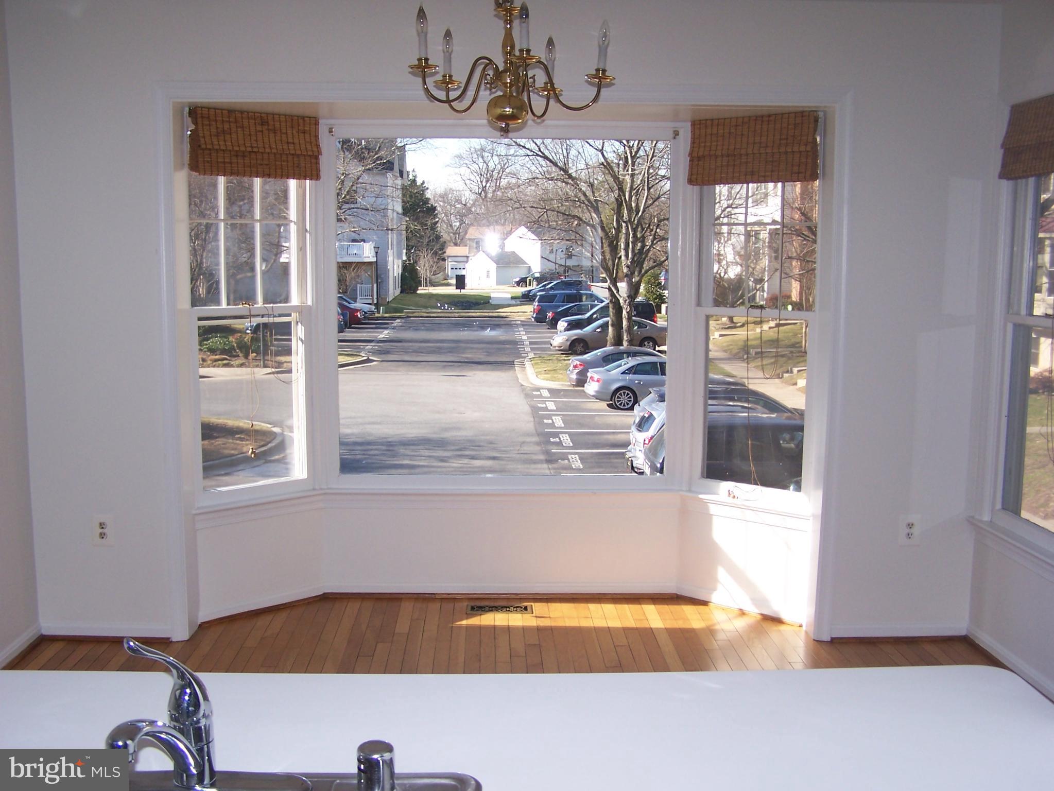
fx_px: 1157
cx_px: 527
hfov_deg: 49.0
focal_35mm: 38
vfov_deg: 37.7
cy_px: 396
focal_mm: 6.3
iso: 80
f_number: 2.8
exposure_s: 1/320
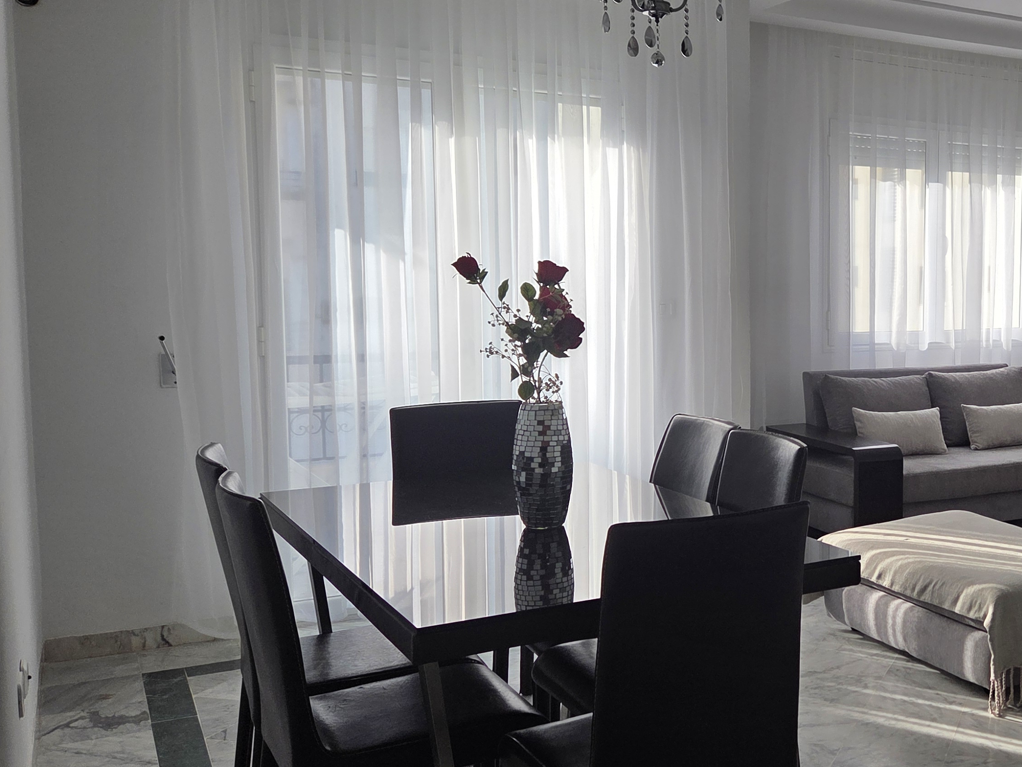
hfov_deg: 42.6
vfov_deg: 35.1
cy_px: 377
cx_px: 887
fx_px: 1210
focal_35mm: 41
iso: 80
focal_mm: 5.4
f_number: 1.8
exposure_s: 1/2060
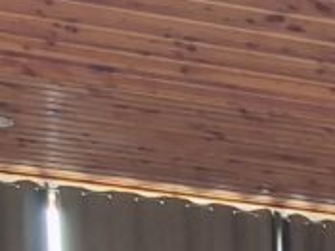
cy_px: 850
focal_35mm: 171
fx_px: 1654
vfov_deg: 7.3
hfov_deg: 10.2
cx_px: 785
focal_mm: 5.54
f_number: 1.8
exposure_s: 1/50
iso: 40
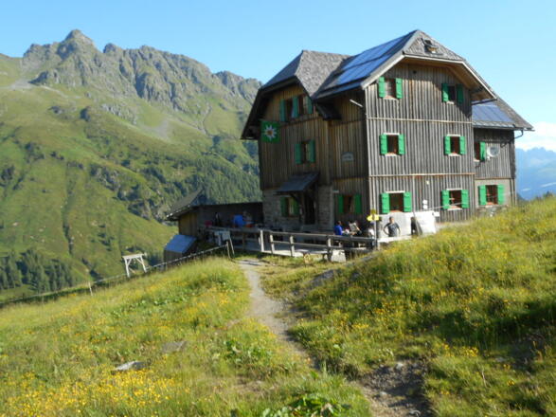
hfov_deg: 54.0
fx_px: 546
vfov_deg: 41.8
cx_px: 278
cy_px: 208
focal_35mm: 34
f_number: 4.2
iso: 80
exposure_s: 1/250
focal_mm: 6
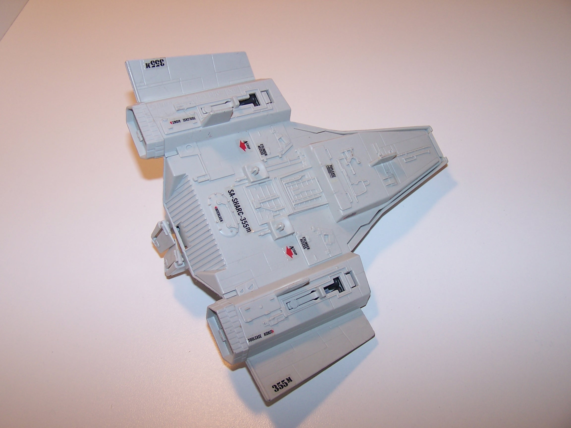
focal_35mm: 38
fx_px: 627
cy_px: 214
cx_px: 286
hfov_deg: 49.0
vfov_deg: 37.7
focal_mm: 6.3
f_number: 2.8
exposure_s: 1/60
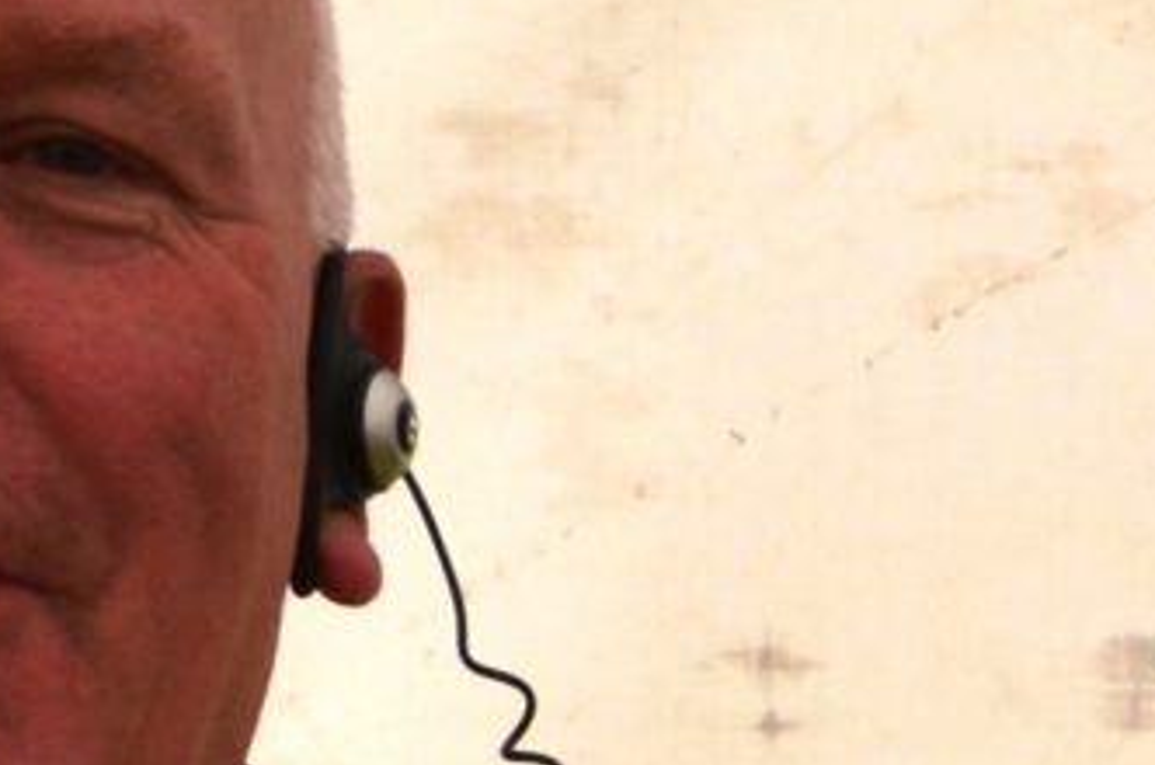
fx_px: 7397
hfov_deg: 8.8
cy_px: 1134
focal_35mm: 231
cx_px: 1569
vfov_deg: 5.9
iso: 200
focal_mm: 20
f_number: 8
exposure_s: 1/200
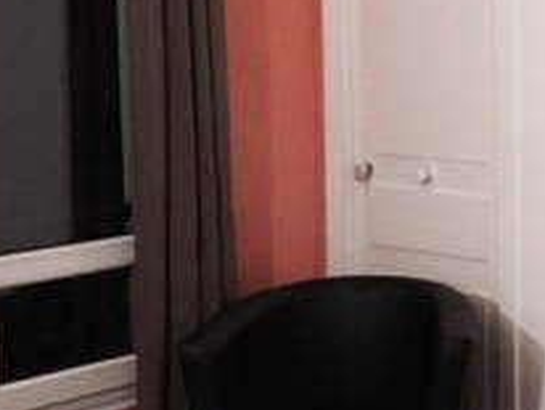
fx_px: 1419
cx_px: 778
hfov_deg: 19.4
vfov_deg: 16.4
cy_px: 111
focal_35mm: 90
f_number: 2.2
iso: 250
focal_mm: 4.15
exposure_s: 1/25
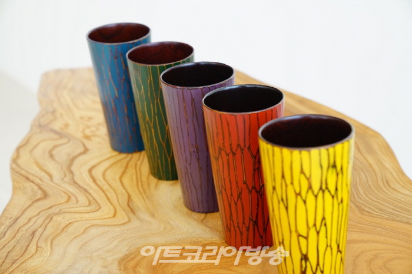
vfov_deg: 19.4
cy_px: 137
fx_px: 800
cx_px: 206
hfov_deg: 28.9
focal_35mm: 70
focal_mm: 70
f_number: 5.6
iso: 320
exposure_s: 1/13
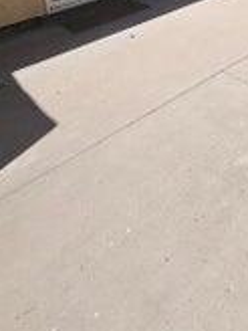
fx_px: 363
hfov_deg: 31.6
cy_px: -75
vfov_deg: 36.5
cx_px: 296
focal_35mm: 38
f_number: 2.2
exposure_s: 1/1350
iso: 32
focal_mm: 1.7
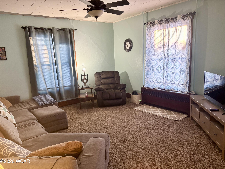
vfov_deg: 53.1
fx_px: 169
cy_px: 84
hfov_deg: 67.3
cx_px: 112
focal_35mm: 26
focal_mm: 5.96
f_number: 1.6
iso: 250
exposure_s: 1/60
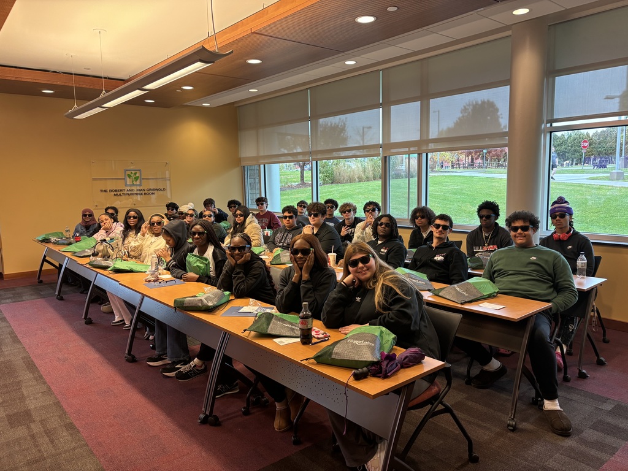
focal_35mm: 26
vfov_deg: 53.1
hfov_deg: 67.3
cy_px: 236
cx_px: 314
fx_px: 472
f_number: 1.6
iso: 160
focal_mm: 5.96
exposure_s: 1/60
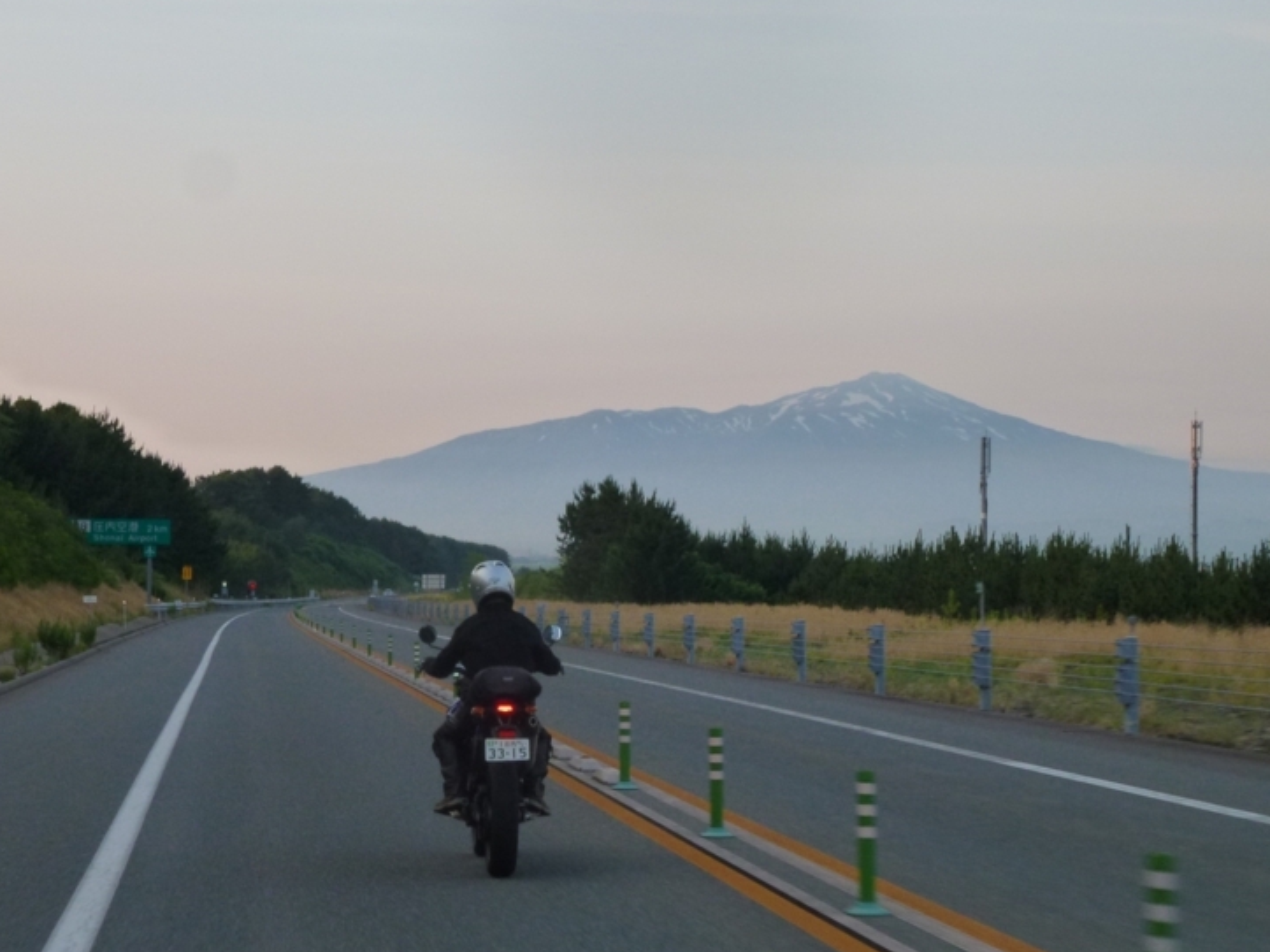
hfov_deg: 23.6
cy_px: 444
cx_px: 613
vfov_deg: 17.8
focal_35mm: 83
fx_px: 3045
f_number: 4.7
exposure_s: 1/125
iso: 160
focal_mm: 12.7
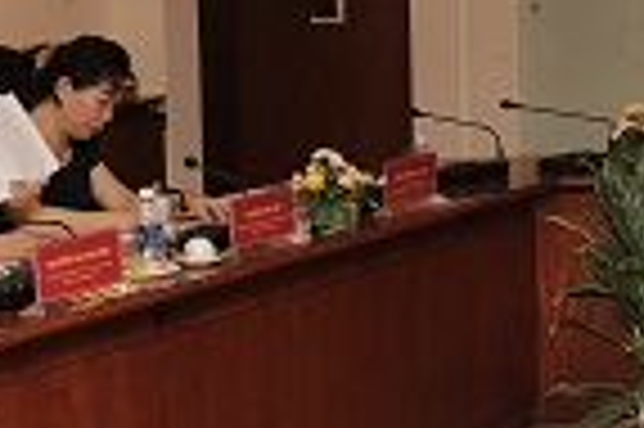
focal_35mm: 121
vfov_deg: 11.3
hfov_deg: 16.3
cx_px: 752
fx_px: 2162
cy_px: 83
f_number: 7.1
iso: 400
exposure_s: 1/60
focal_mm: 32
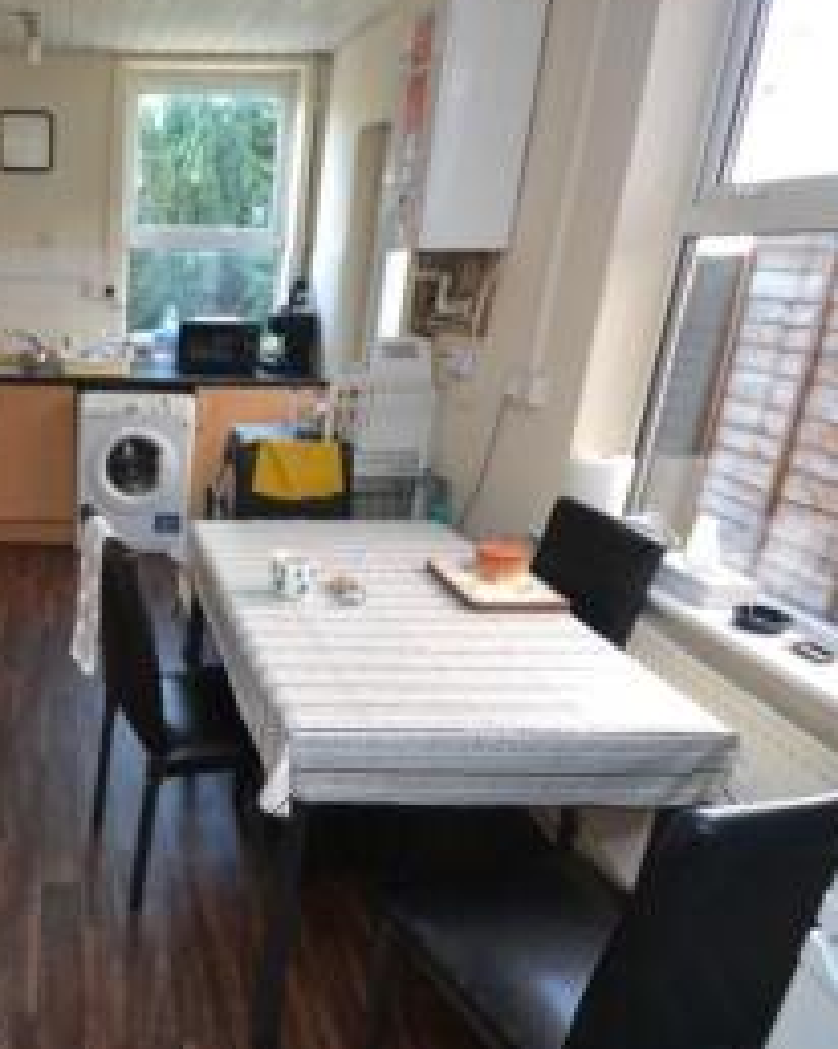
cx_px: 98
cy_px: 583
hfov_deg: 49.4
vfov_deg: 65.9
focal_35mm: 26
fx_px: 807
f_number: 8
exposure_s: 1/60
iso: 1600
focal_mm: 10
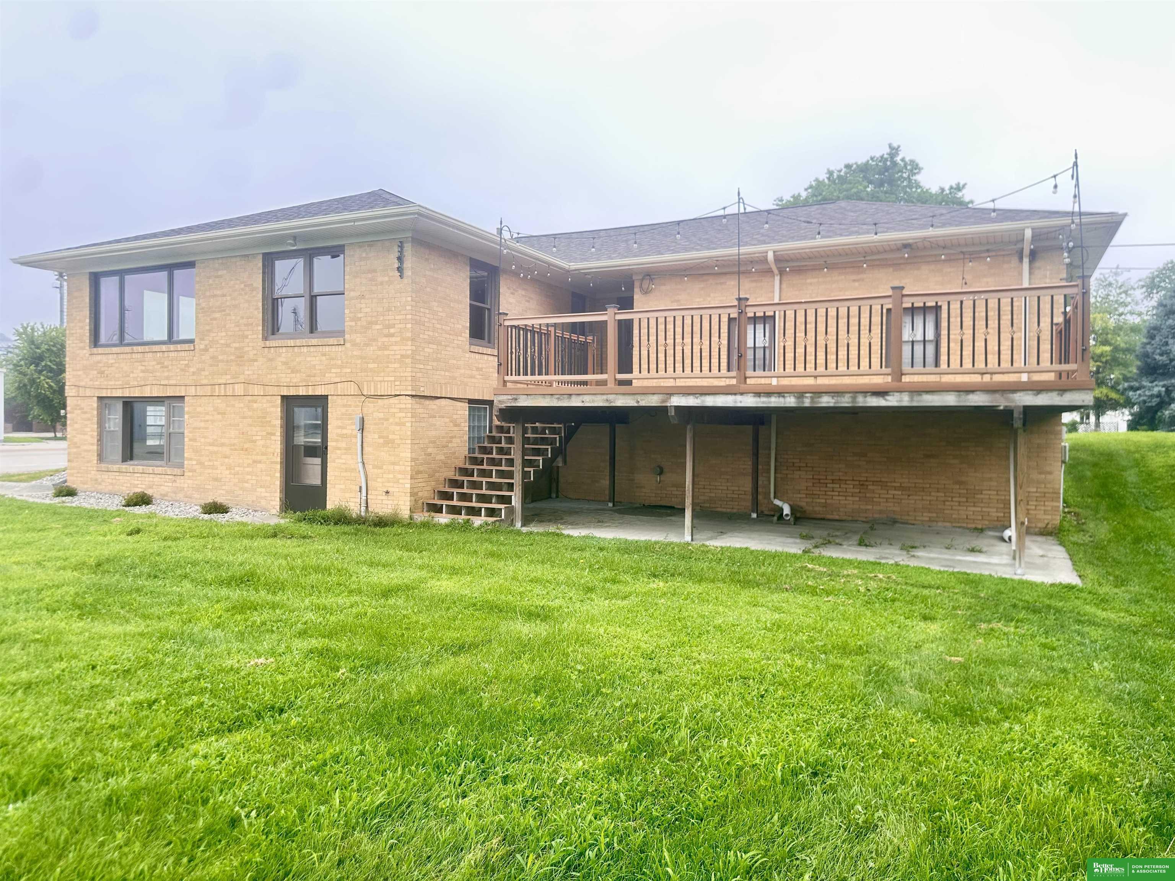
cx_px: 588
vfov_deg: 56.8
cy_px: 440
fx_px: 815
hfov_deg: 71.6
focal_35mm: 24
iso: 80
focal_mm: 6.86
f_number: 1.78
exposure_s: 1/291
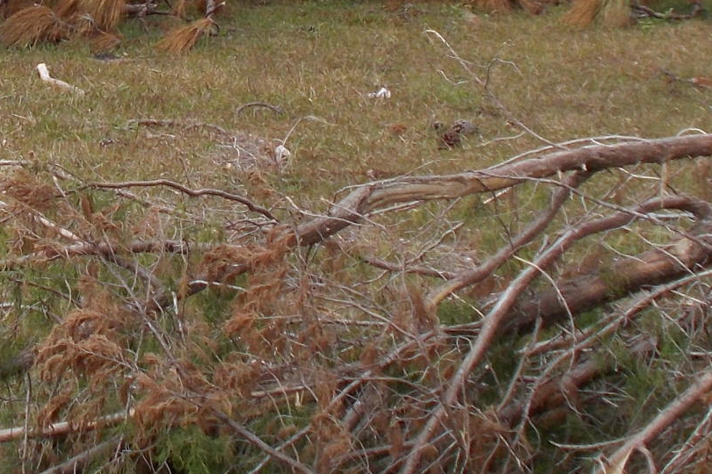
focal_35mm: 131
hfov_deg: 15.3
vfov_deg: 10.2
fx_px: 2591
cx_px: -55
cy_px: -166
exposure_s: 1/500
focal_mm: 6
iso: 80
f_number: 3.6
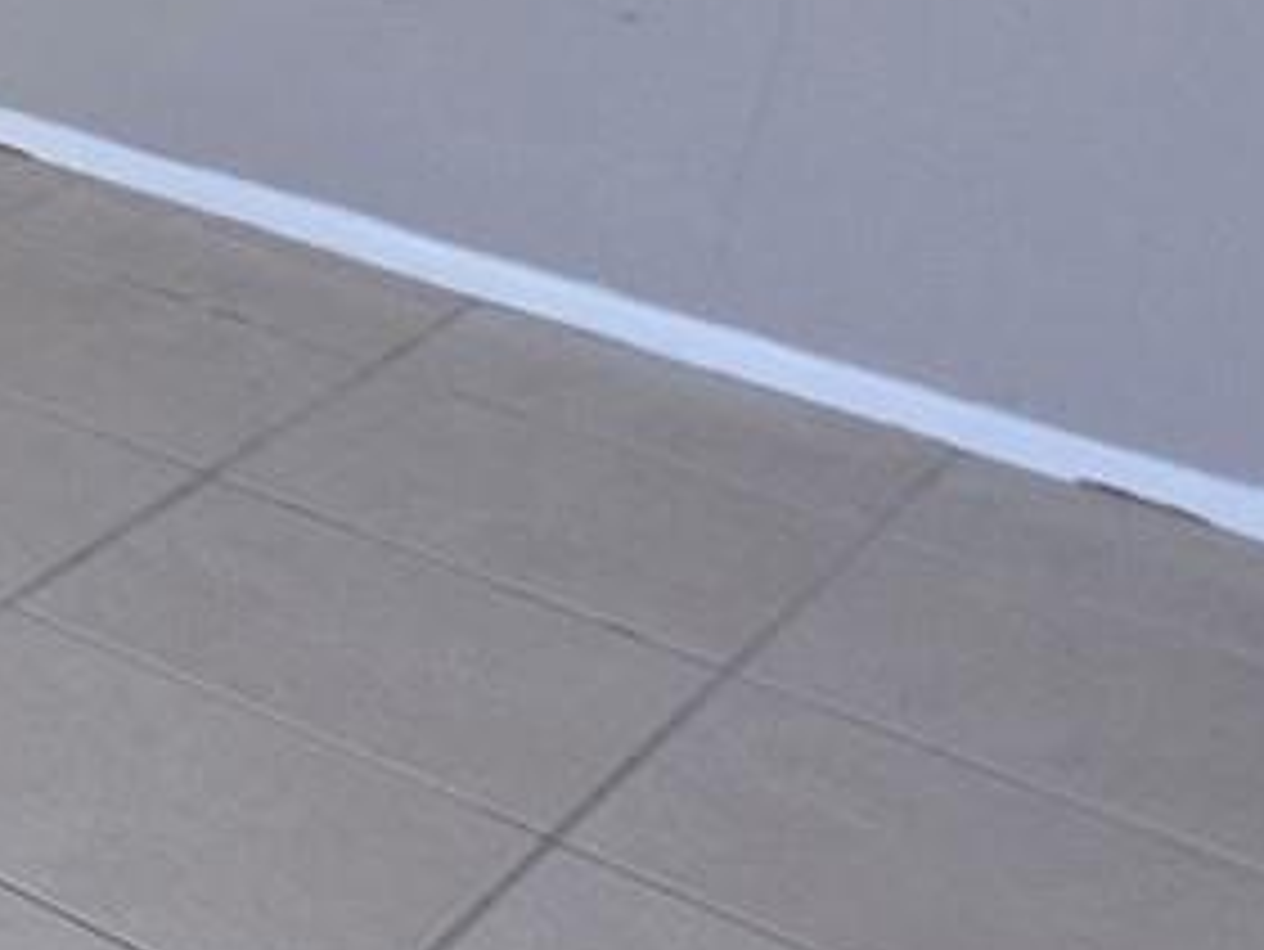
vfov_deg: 19.1
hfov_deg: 15.8
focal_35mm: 74
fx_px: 2703
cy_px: -108
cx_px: -1633
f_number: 1.9
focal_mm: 2.2
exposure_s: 1/60
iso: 50
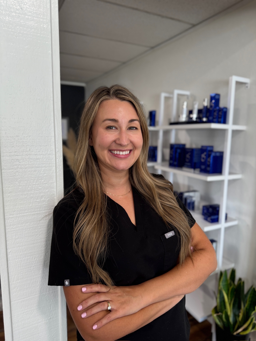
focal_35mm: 24
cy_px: 170
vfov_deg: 71.6
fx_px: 237
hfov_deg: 56.8
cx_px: 128
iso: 160
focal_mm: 6.76
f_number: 1.78
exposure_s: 1/60
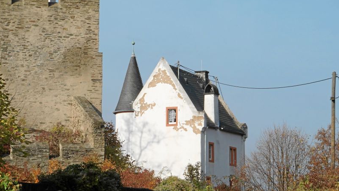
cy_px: 119
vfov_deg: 10.5
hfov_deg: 18.6
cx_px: 169
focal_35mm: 115
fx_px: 1034
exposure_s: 1/800
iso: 64
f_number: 5
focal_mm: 18.8
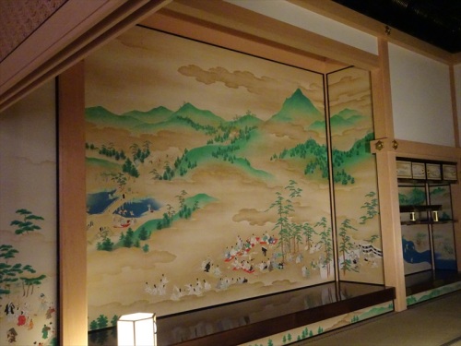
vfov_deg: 41.8
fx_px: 453
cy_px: 173
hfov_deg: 54.0
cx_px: 230
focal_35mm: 34
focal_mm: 5.79
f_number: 4
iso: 2000
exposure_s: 1/40
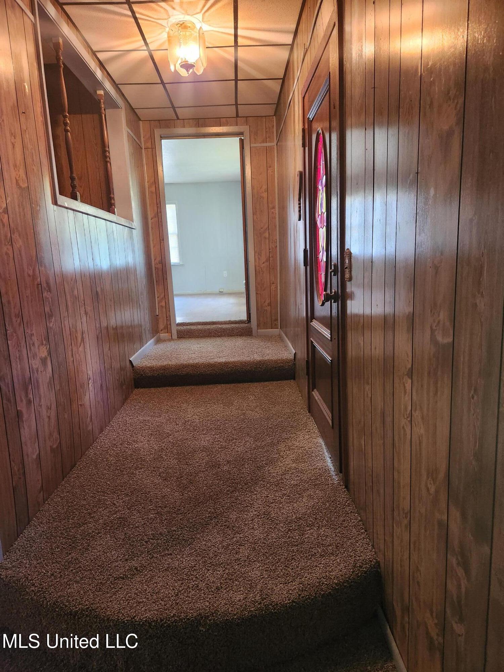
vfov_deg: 73.9
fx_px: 446
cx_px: 252
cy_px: 336
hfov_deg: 58.9
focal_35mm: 23
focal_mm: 5.4
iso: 800
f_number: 1.8
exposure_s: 1/60
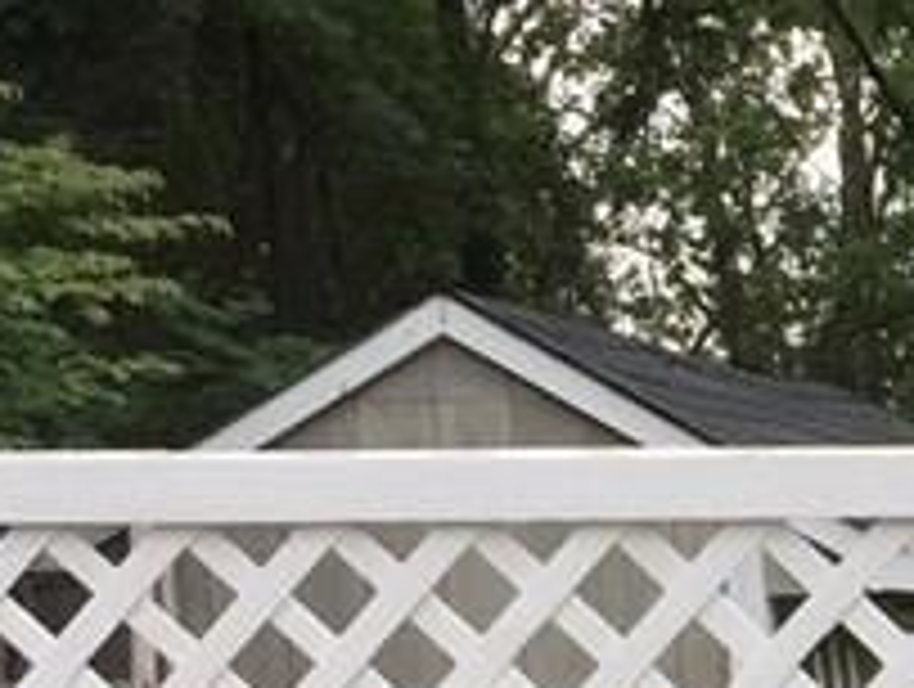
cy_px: 1178
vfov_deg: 9.7
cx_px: 1679
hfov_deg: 12.3
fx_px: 3862
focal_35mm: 146
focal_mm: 4.15
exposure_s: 1/791
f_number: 2.2
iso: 32
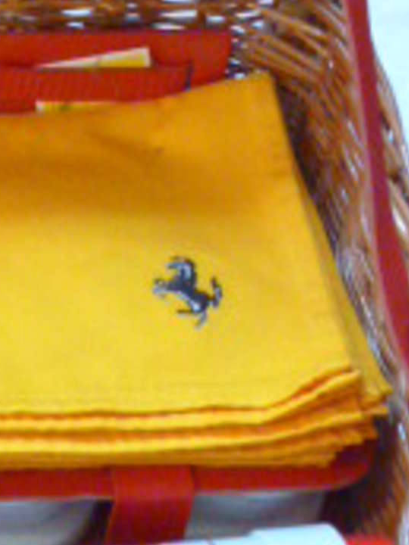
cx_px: -314
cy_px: -9
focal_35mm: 137
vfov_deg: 14.2
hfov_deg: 10.2
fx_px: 2158
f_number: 3.1
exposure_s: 1/10
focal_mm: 6.7
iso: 800
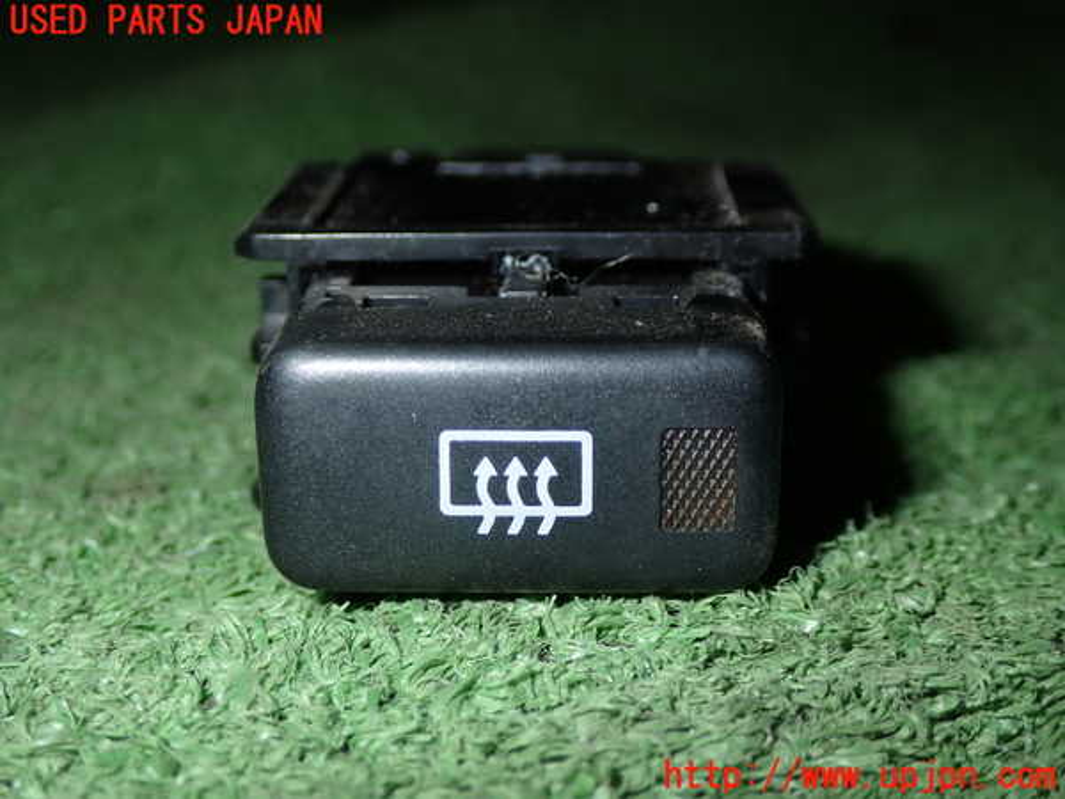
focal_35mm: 50
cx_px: 532
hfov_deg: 38.2
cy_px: 400
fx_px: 1538
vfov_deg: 29.1
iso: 200
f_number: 9
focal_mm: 9.01
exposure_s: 1/50
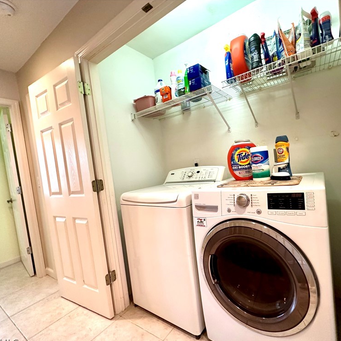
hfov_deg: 83.4
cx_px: 195
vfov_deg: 84.0
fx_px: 189
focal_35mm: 17
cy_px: 174
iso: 200
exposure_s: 1/60
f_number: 2.2
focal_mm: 2.22
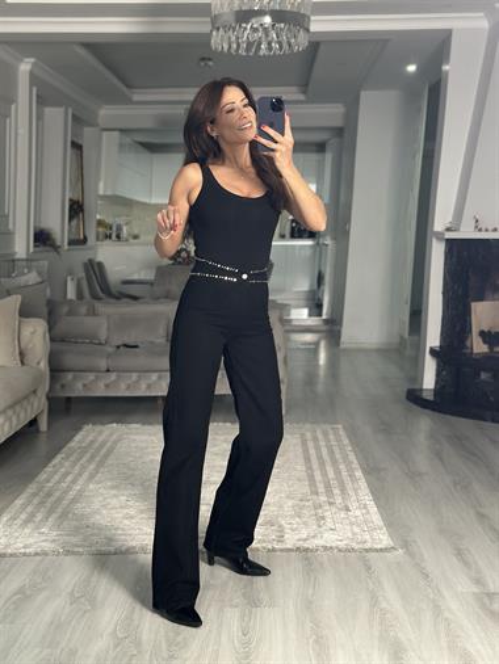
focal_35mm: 48
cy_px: 332
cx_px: 250
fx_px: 922
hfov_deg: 30.3
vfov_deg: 39.6
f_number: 1.78
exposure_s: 1/50
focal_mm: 6.86
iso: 250
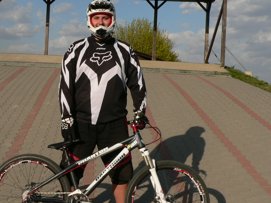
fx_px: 438
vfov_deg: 26.1
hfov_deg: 34.0
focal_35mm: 56
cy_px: 118
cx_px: 87
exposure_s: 1/1000
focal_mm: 6.1
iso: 80
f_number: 4
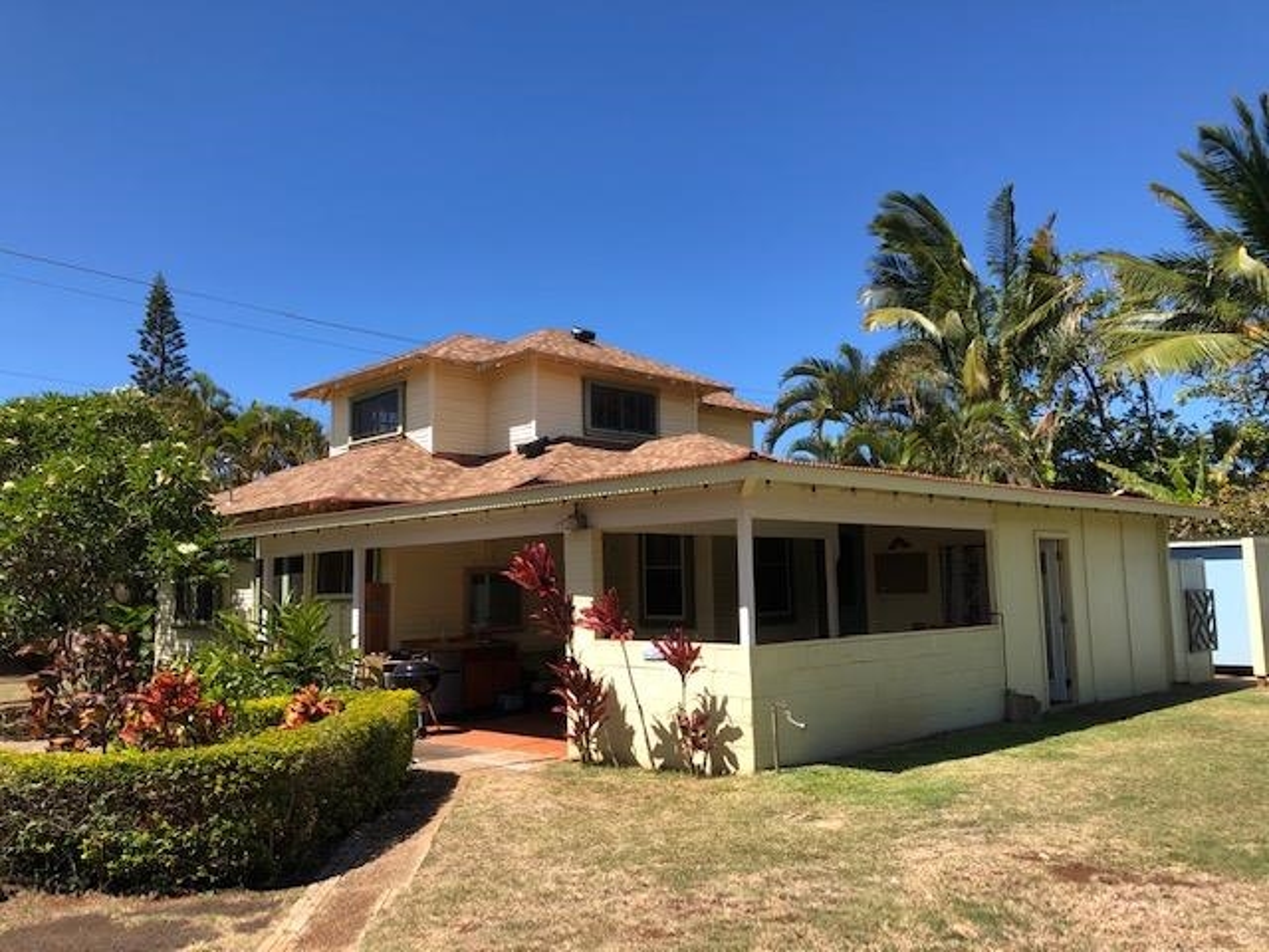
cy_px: 476
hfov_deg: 63.4
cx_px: 634
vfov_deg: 49.7
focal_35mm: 28
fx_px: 1026
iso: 20
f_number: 1.8
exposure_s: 1/1185
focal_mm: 3.99
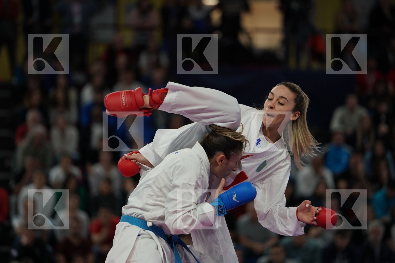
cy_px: 132
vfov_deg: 6.9
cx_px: 198
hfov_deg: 10.3
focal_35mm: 200
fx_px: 2194
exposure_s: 1/1000
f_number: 2.8
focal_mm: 200
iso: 1000
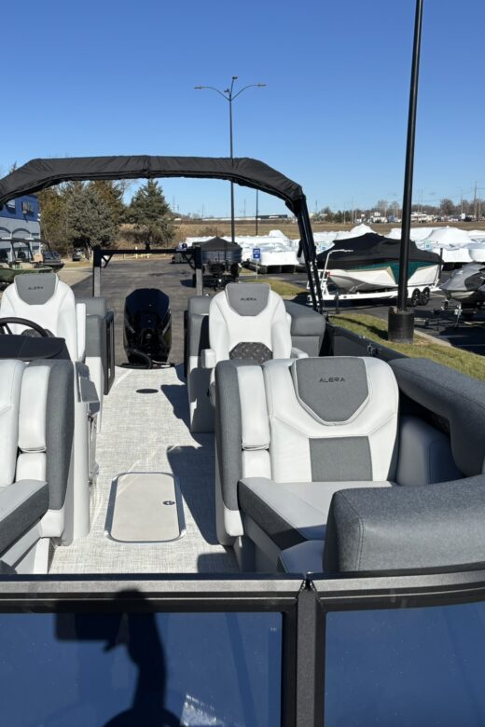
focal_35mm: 37
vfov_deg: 51.9
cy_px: 359
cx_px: 139
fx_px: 748
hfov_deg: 35.4
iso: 50
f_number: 1.6
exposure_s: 1/5348
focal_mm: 5.96
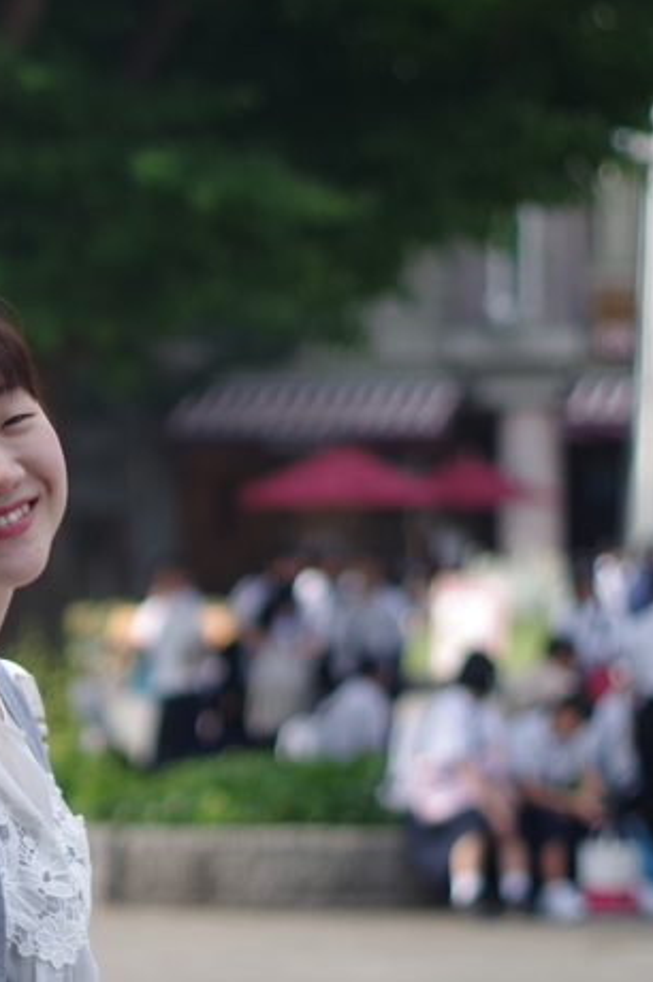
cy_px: 500
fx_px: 4550
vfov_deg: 12.3
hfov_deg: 8.0
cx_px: -423
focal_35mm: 167
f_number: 2.2
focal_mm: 50
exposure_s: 1/800
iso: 100
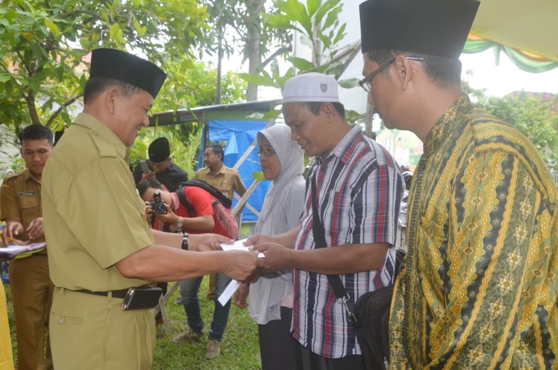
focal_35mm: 27
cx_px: 279
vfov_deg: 47.7
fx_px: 418
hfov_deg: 67.5
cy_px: 185
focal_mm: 18
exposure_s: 1/60
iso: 160
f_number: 7.1
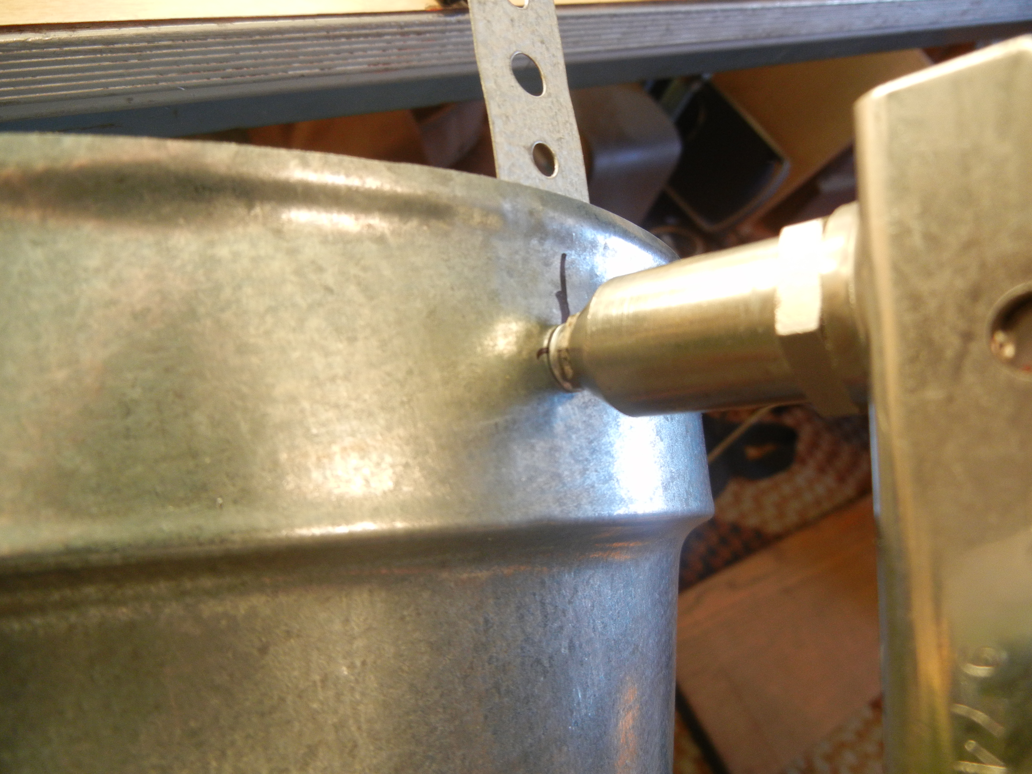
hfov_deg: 60.0
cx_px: 516
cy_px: 387
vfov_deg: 46.8
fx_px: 894
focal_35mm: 30
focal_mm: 5.4
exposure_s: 1/30
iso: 268
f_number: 3.5
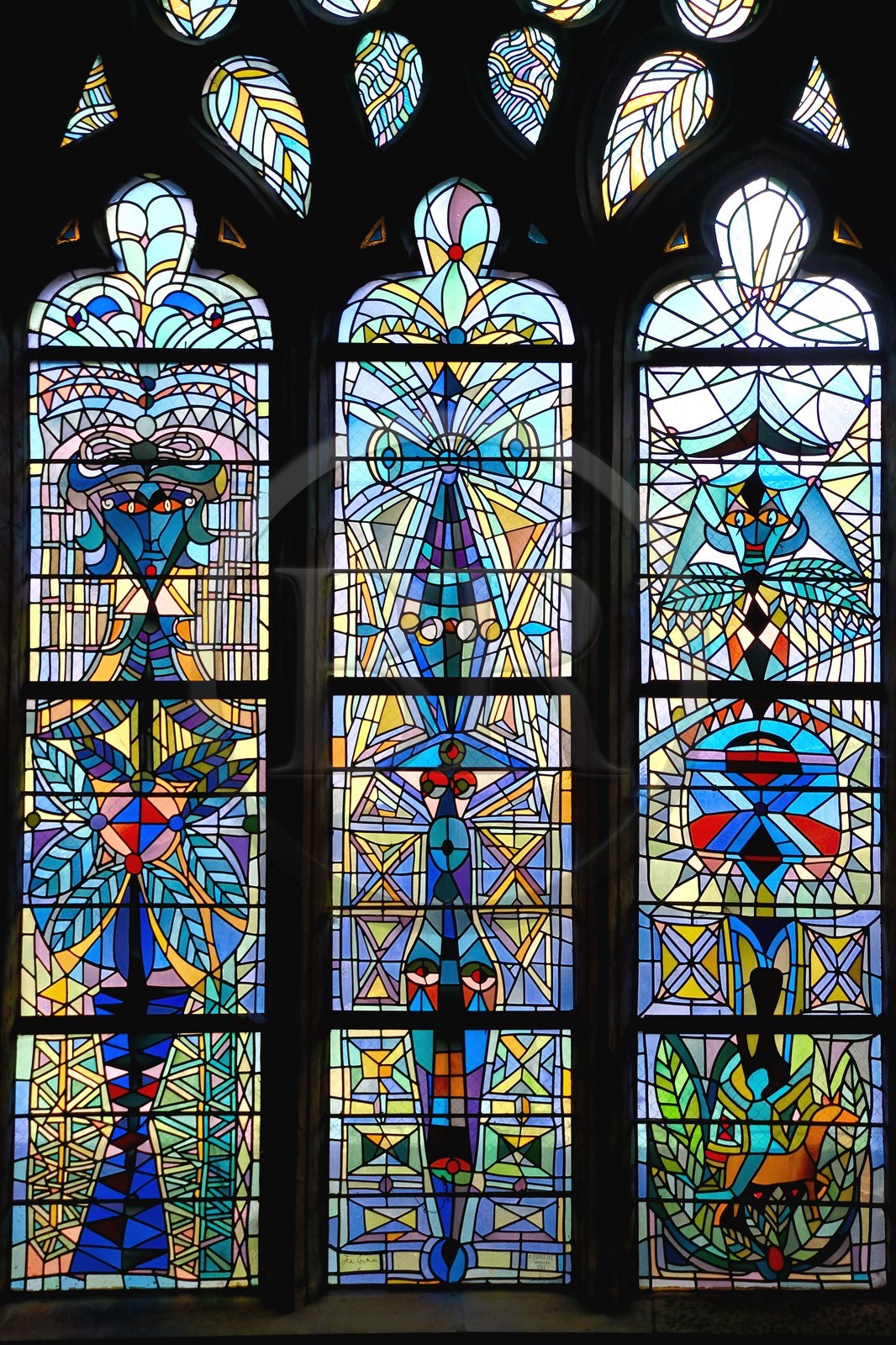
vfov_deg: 10.3
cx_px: 448
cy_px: 672
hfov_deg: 6.9
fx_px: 7469
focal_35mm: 200
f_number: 5.6
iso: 400
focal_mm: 200
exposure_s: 1/125
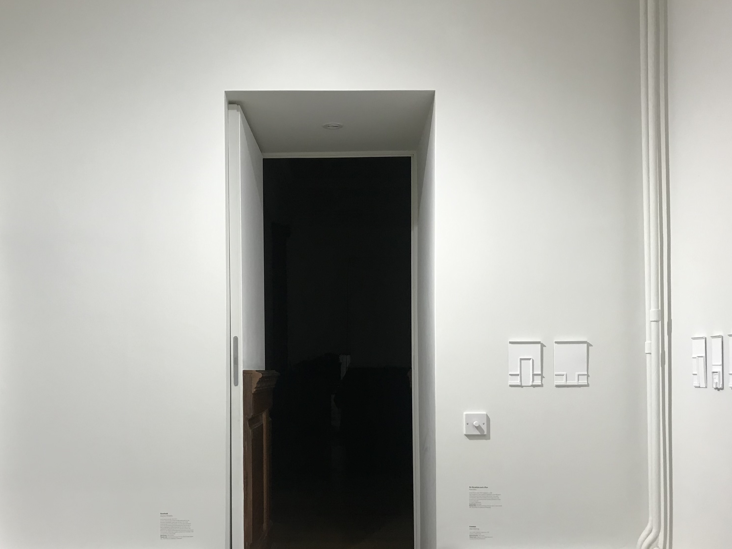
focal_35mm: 37
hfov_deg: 50.1
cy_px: 351
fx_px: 782
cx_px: 340
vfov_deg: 38.4
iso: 25
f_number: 1.8
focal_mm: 3.99
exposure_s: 1/33
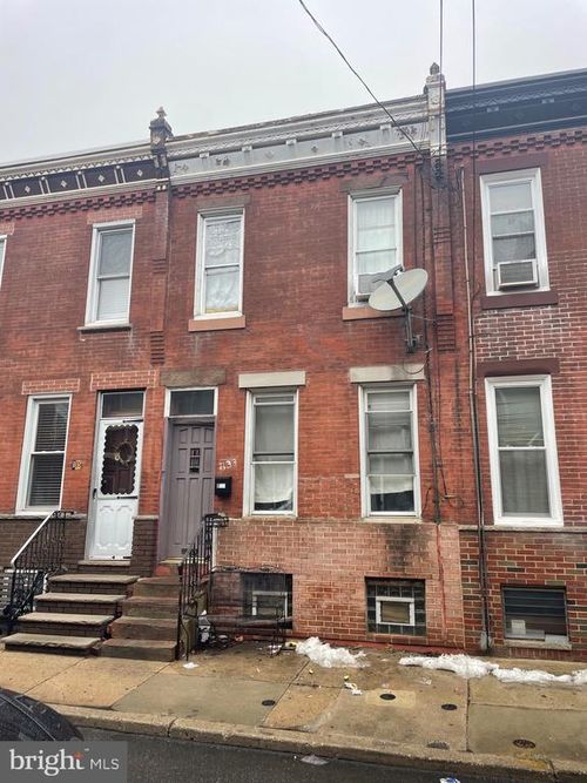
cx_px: 294
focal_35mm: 26
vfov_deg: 67.3
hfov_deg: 53.0
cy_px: 392
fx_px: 588
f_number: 1.6
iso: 32
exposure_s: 1/335
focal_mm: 4.2
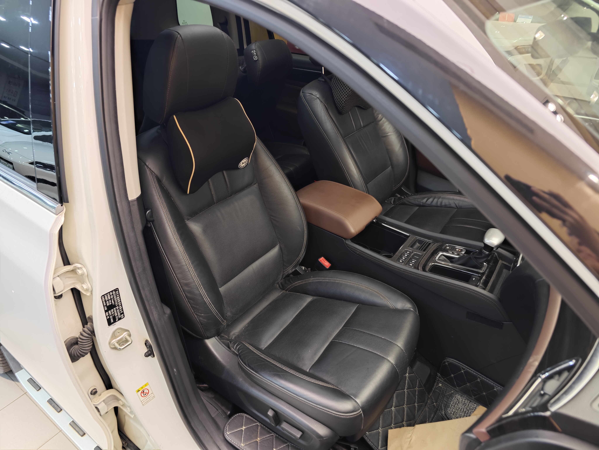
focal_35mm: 23
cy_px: 225
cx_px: 300
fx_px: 398
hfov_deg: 73.9
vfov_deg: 58.9
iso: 640
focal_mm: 8.7
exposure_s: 1/25
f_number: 1.9
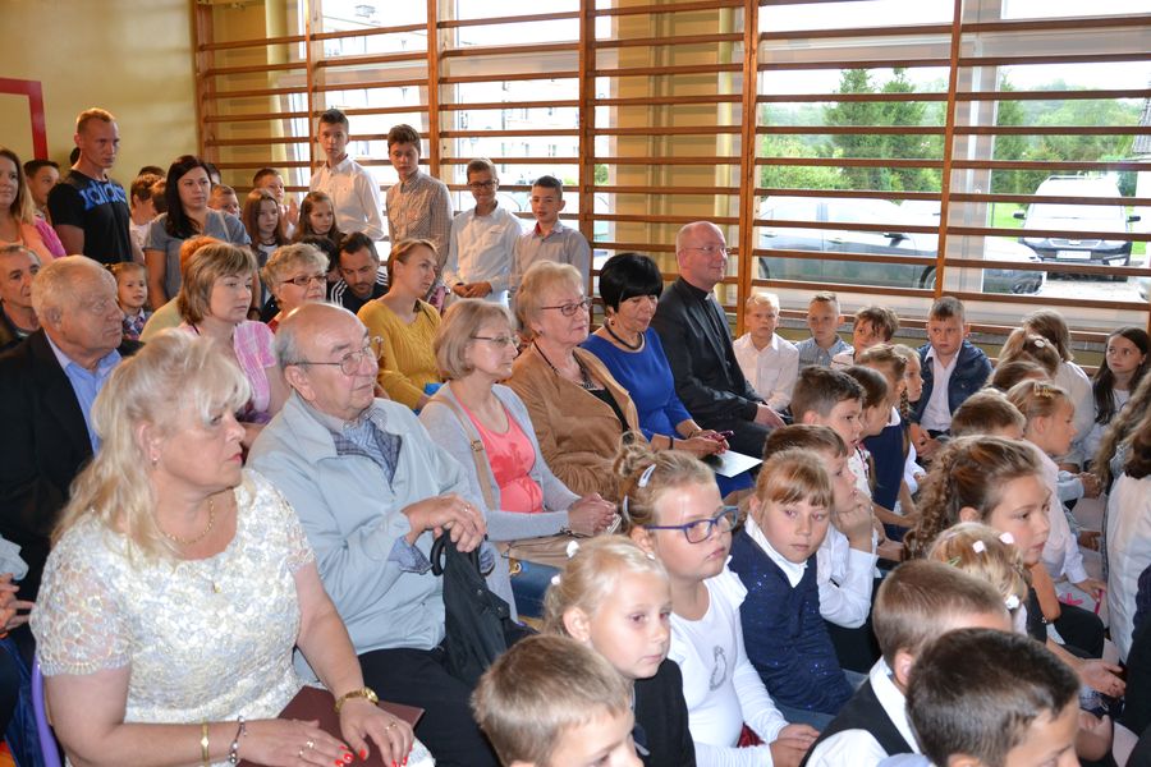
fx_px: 1007
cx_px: 576
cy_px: 384
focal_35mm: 32
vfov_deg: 41.7
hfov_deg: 59.5
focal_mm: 21
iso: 1400
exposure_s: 1/60
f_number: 3.8
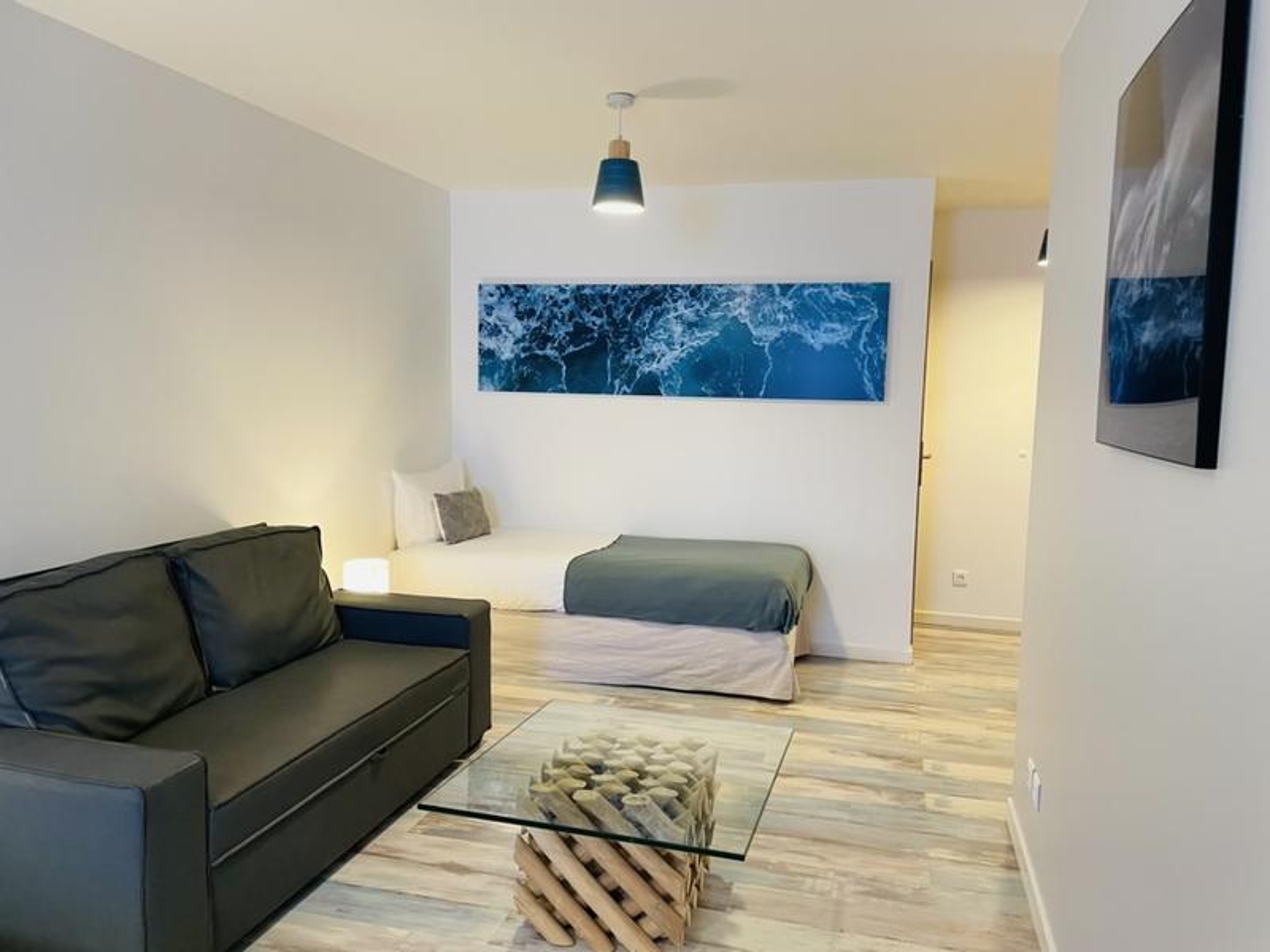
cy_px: 476
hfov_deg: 67.3
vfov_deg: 53.1
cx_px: 635
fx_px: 954
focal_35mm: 26
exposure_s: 1/60
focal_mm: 4.2
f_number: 1.6
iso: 160
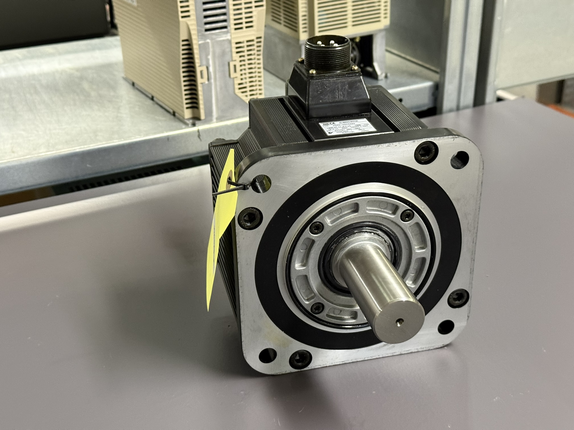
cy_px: 215
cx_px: 287
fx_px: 796
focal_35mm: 48
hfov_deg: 39.7
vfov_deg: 30.3
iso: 320
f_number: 1.78
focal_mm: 6.76
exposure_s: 1/33
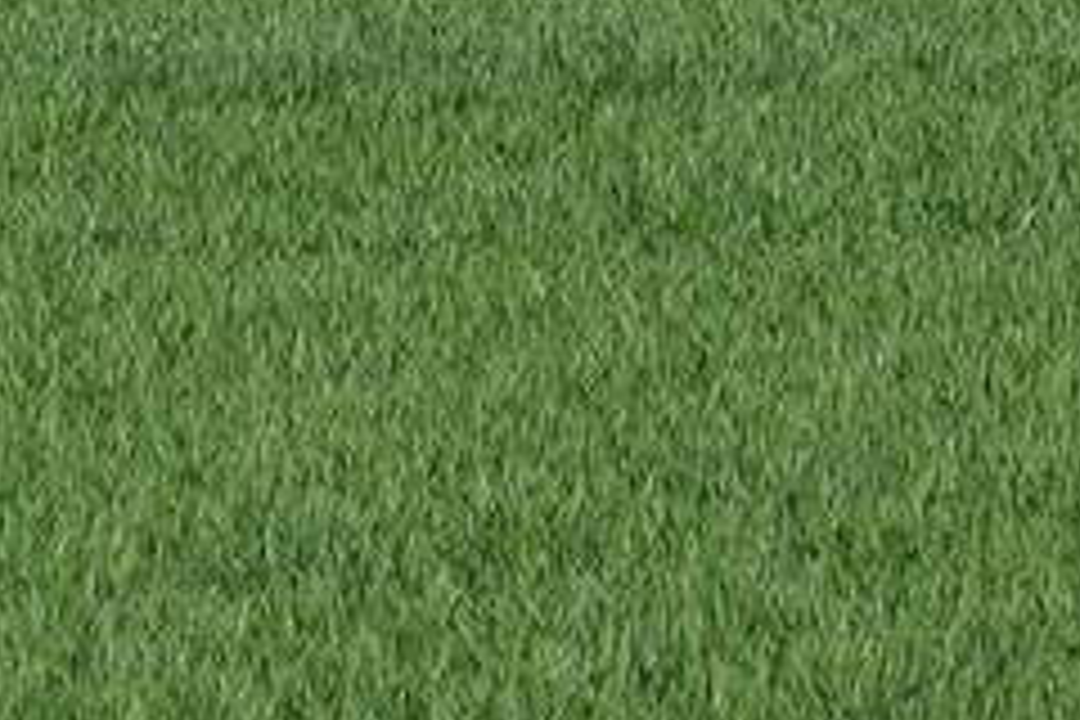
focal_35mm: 549
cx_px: 392
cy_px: -1366
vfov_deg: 2.5
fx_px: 16479
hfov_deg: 3.8
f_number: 8
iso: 100
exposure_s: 1/250
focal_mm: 55
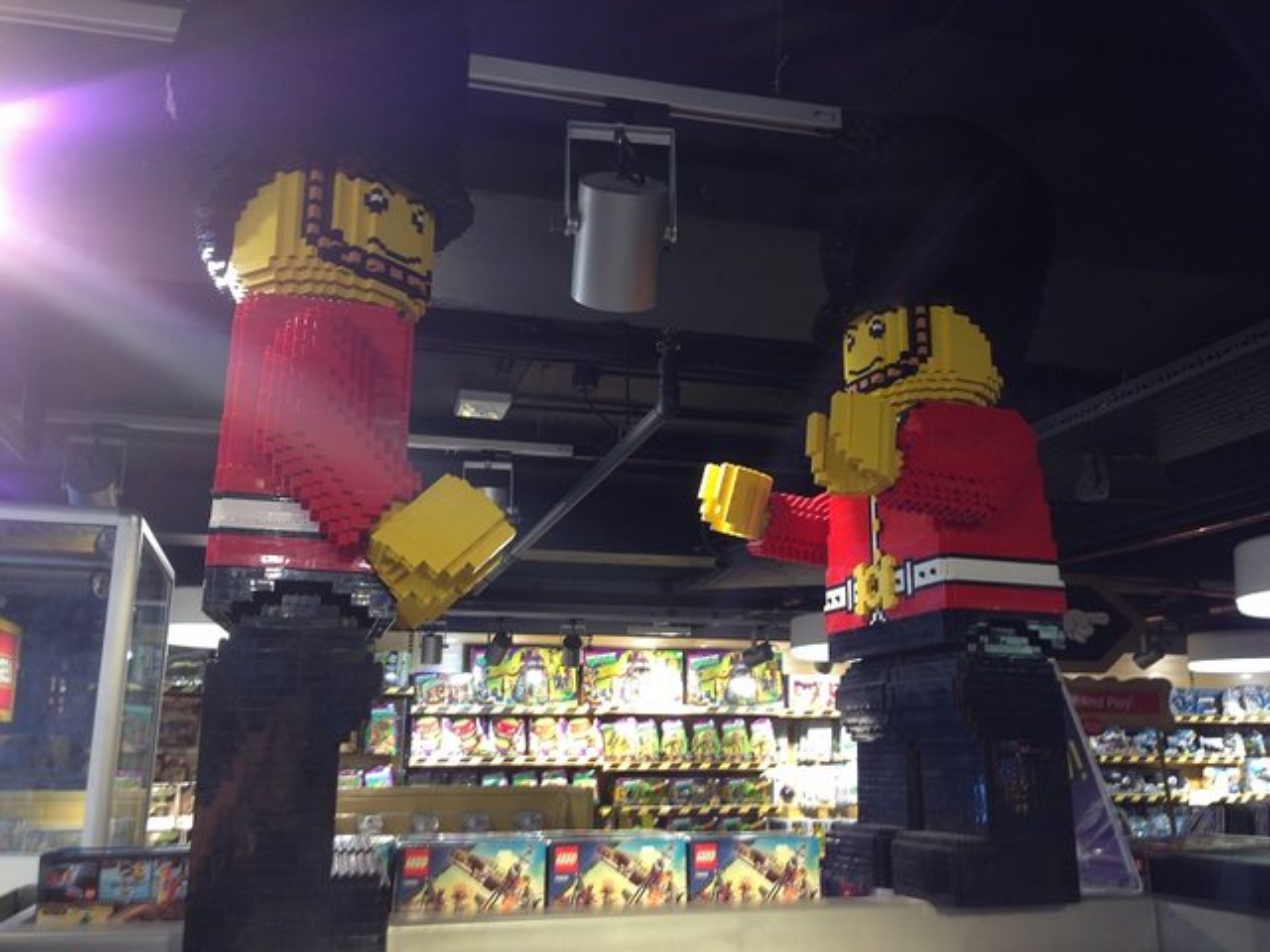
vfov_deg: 42.9
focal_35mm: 33
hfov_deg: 55.4
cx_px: 635
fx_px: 1211
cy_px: 476
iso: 50
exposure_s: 1/20
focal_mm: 4.12
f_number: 2.4
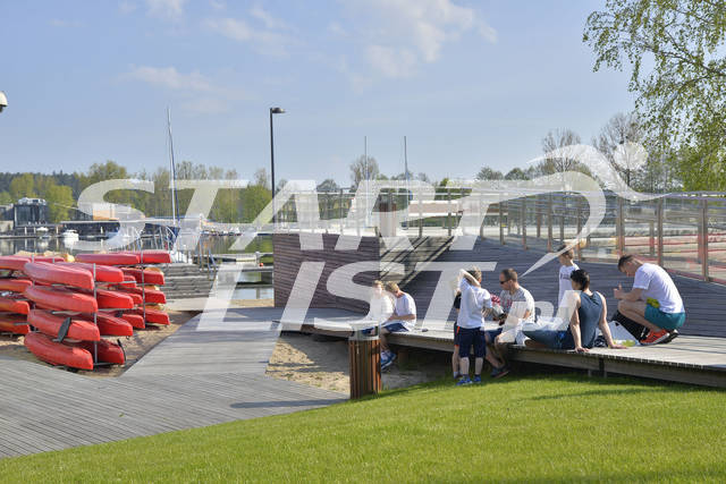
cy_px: 242
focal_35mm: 48
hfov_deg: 41.1
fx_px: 968
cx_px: 363
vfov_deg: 28.1
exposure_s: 1/800
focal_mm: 48
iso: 200
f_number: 8
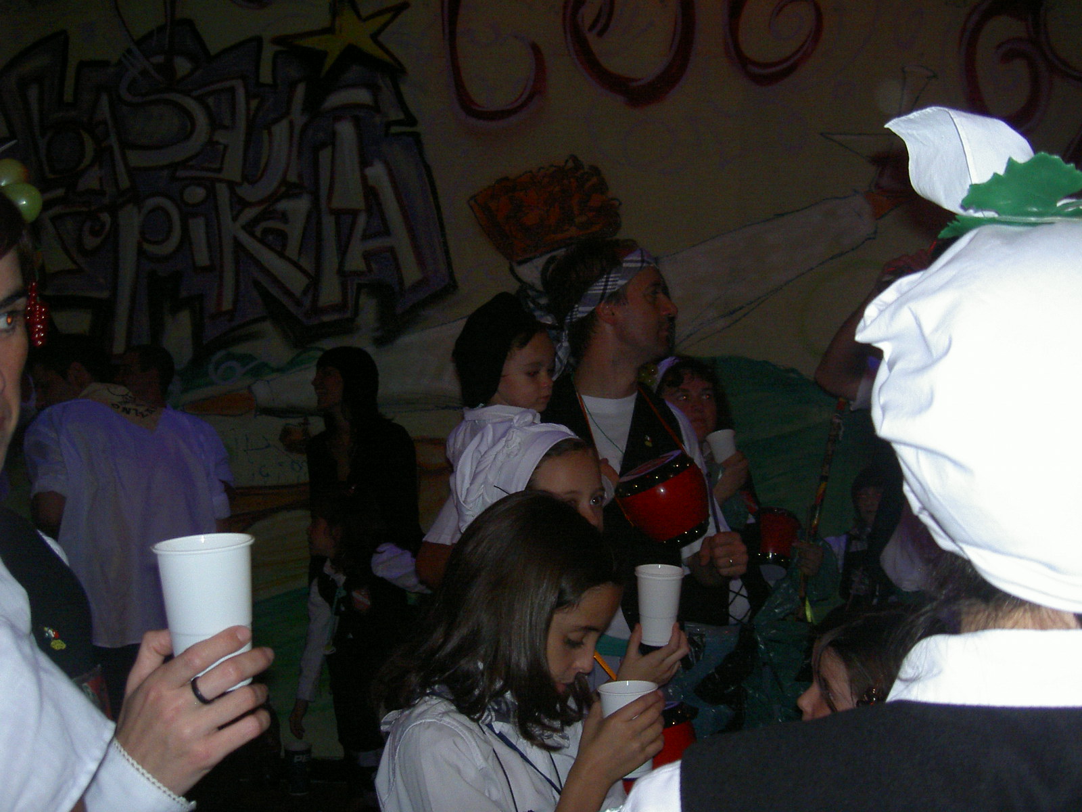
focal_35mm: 39
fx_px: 1219
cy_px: 406
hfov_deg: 47.9
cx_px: 541
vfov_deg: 36.8
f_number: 2.8
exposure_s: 1/59.5
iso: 100
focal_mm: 8
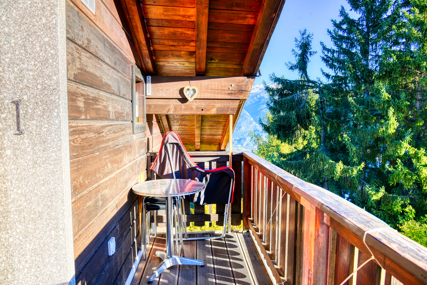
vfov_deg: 53.2
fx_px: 285
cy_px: 142
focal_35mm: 24
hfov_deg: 73.7
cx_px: 214
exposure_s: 1/800
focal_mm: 24
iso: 250
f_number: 14
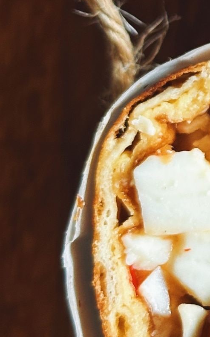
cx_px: 408
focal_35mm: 165
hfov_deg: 7.6
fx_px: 1511
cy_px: 53
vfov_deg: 12.6
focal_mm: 6.86
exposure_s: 1/60
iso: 160
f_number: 1.78
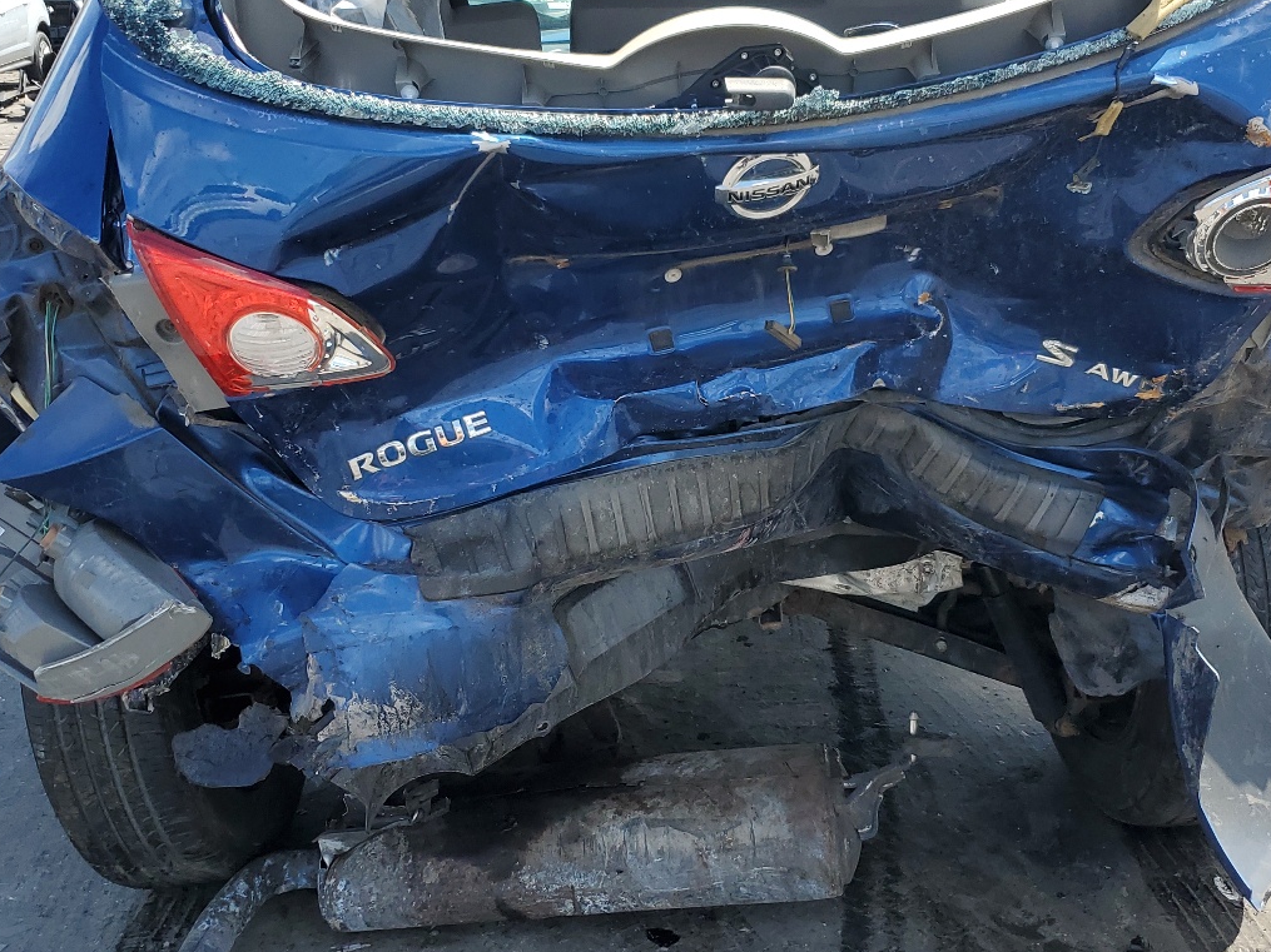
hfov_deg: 45.7
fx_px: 1505
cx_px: 682
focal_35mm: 41
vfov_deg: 35.1
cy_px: 419
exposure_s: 1/1429
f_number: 1.5
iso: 50
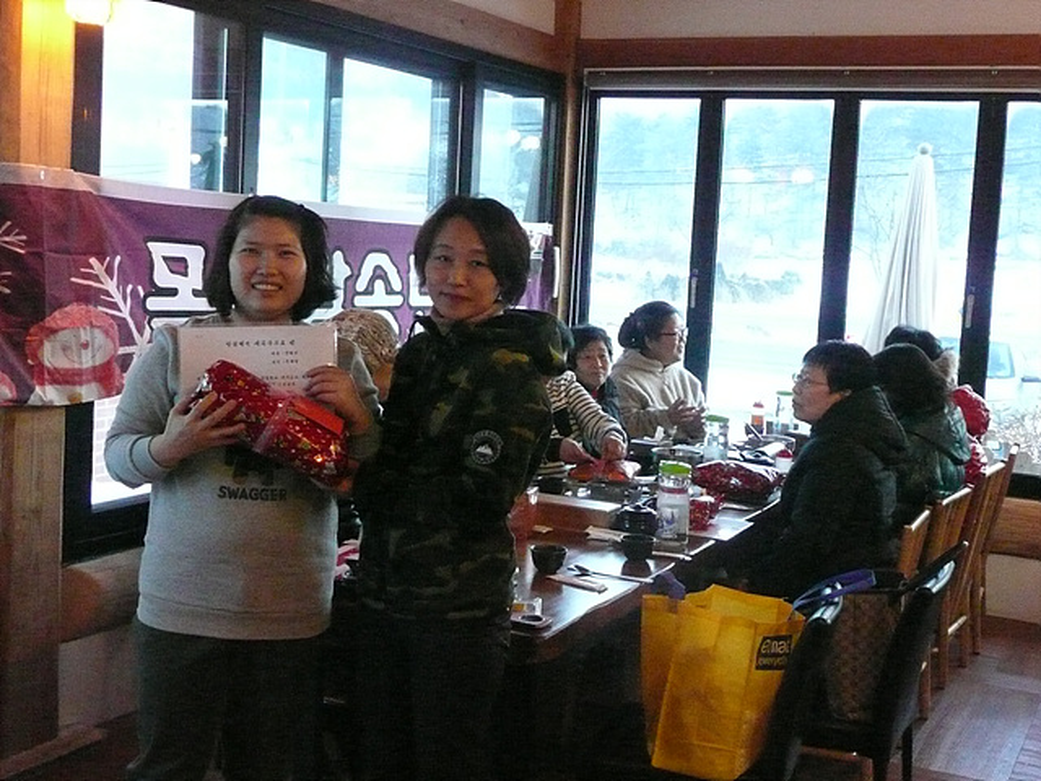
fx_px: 1443
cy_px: 390
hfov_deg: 39.7
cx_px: 520
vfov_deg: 30.3
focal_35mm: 48
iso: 1250
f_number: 4.2
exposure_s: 1/50
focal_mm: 7.8
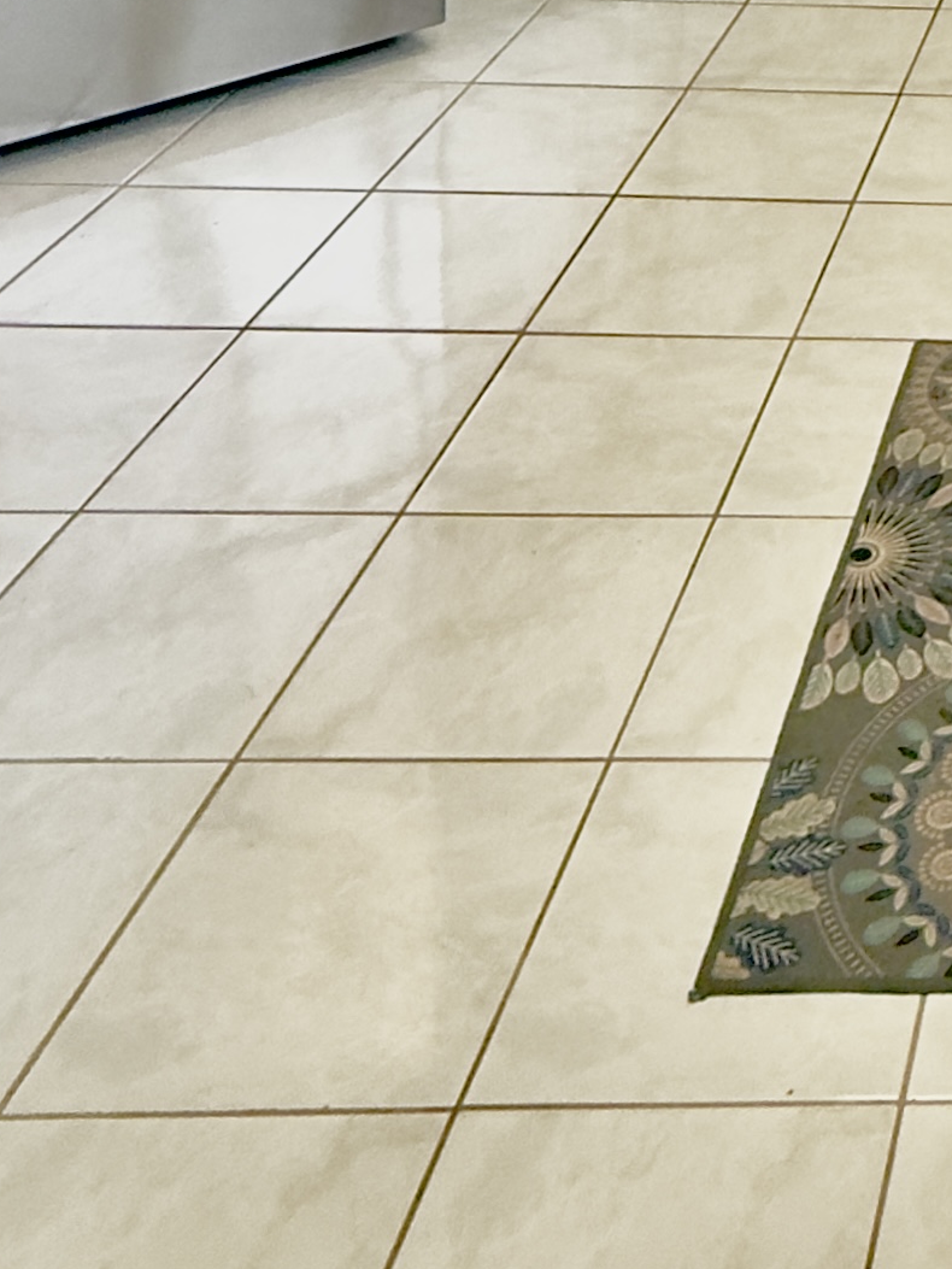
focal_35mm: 50
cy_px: -567
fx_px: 1833
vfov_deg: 27.9
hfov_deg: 23.1
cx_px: 1450
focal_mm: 2.22
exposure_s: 1/120
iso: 80
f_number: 2.2
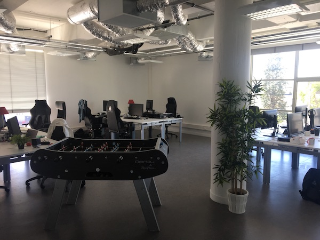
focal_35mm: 29
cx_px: 160
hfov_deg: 61.7
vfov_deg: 48.2
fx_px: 268
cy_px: 120
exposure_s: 1/100
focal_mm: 4.15
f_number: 2.2
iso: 40
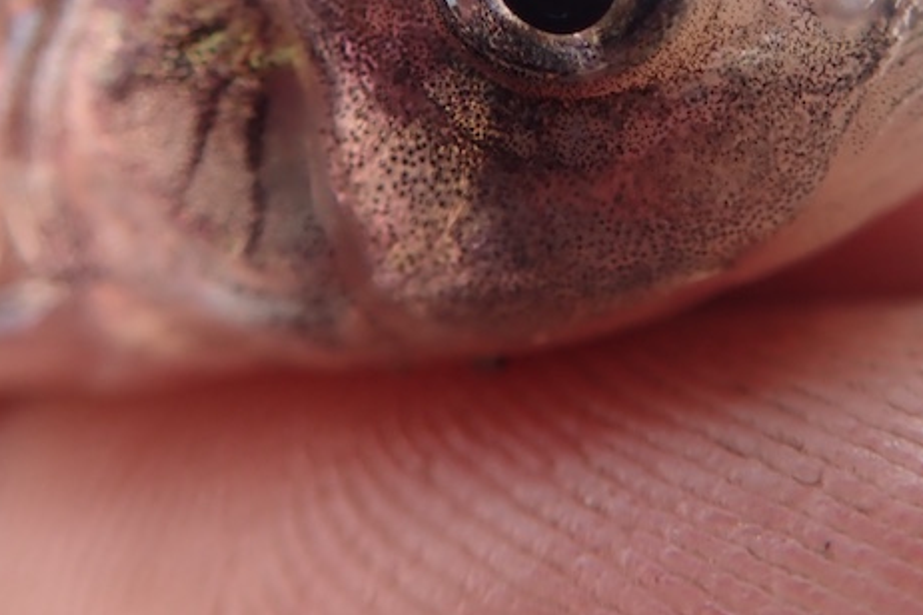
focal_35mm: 54
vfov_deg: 24.1
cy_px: 20
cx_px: 633
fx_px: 1384
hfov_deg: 36.4
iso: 100
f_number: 2.3
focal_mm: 5.5
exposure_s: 1/250
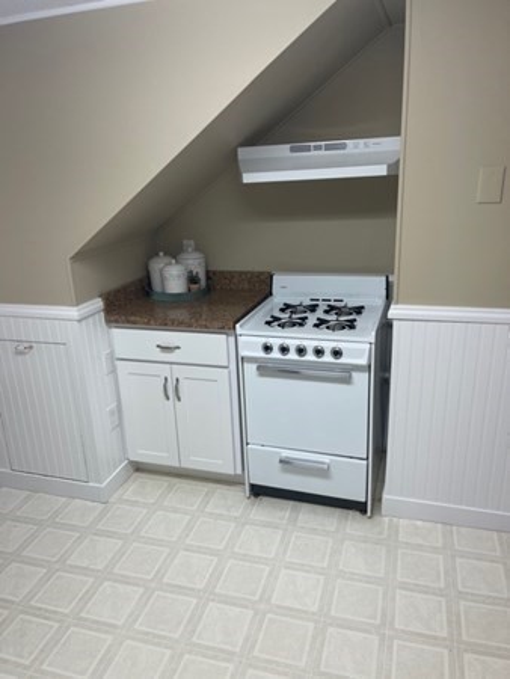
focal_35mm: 26
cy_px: 340
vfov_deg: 67.3
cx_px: 255
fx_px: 510
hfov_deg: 53.1
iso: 125
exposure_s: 1/120
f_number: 1.6
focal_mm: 5.1
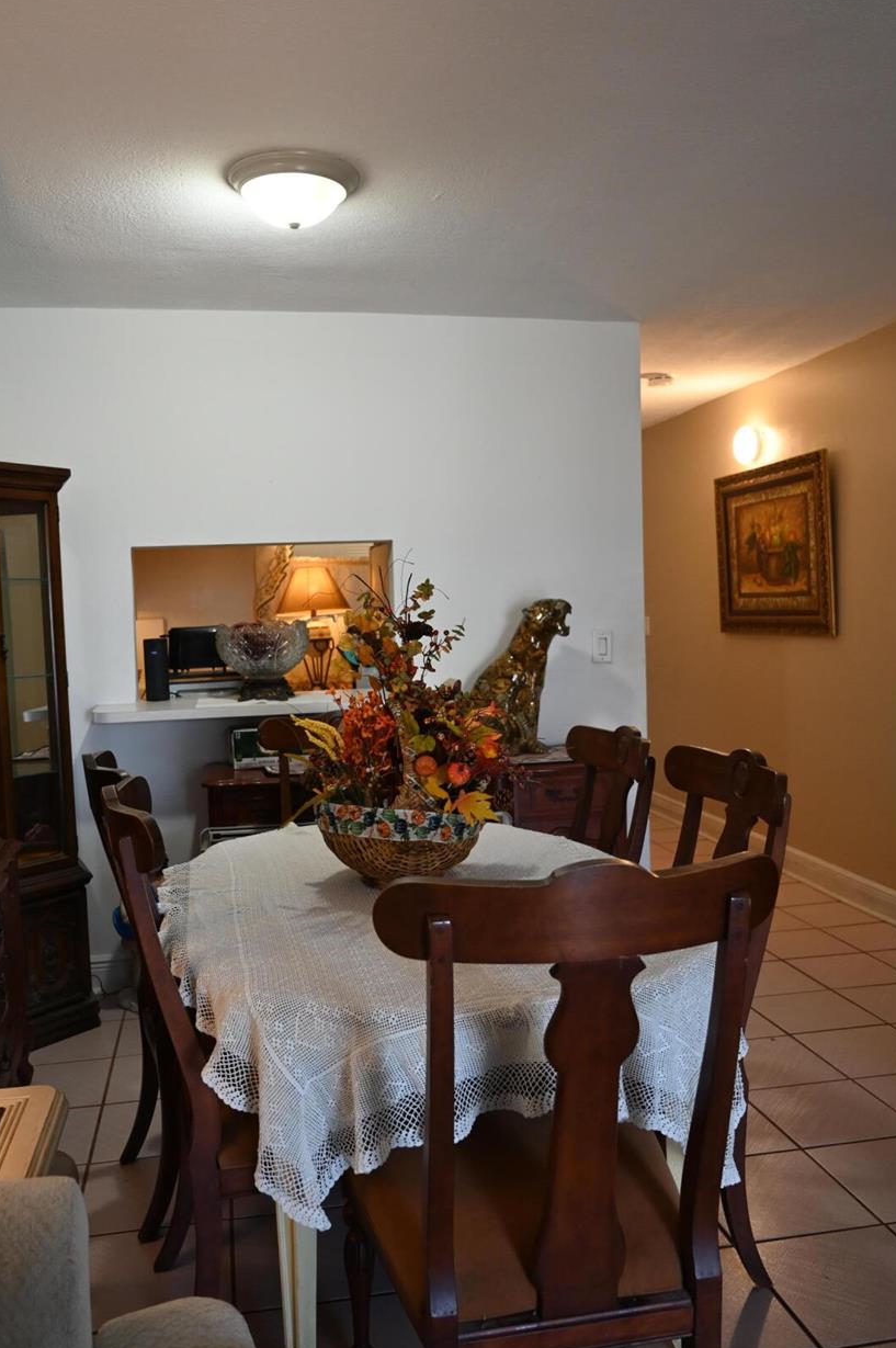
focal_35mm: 30
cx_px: 434
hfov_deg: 43.5
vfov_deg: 62.0
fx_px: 1122
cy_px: 669
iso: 1400
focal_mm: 24
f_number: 4
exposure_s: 1/125
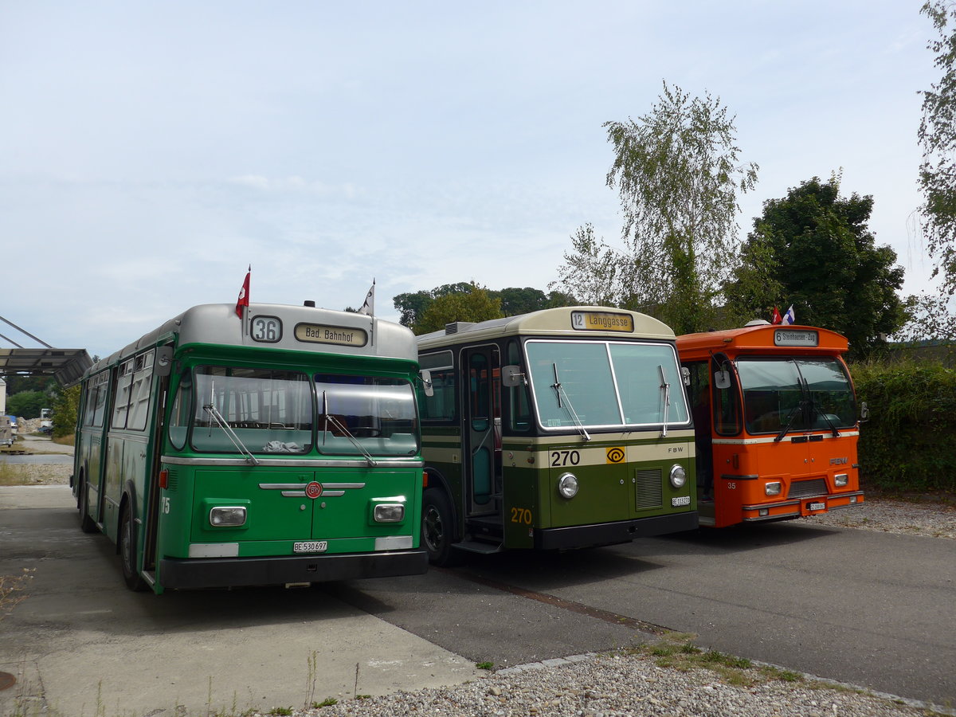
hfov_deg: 61.7
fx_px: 801
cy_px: 358
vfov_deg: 48.2
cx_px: 478
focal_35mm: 29
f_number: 2.8
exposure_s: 1/1600
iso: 80
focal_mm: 6
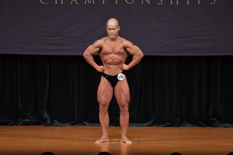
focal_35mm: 270
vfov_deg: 5.1
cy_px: 78
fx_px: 1747
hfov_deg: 7.6
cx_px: 116
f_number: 5.6
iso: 4000
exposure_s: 1/400
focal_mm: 180
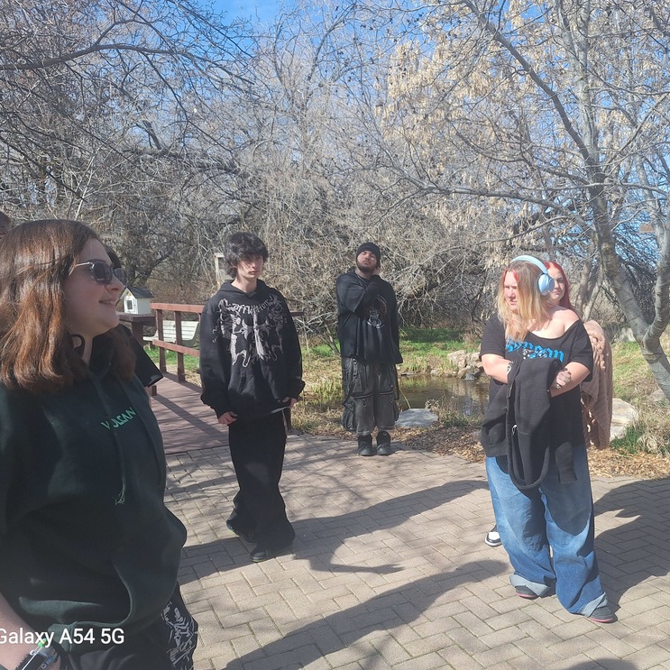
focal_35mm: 28
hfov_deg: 56.7
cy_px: 345
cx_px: 412
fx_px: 613
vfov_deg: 57.3
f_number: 1.8
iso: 40
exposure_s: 1/1333
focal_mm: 5.54
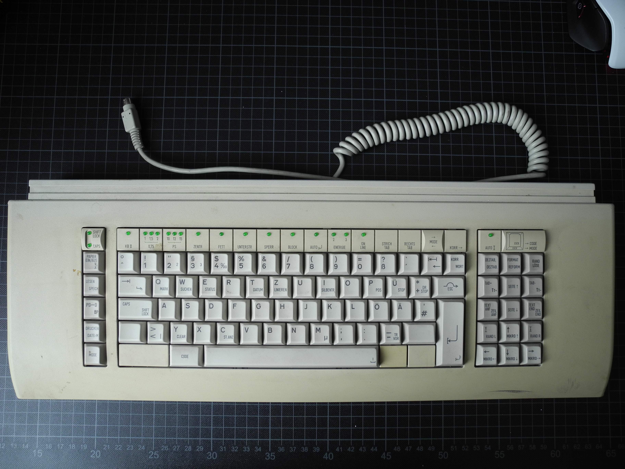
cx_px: 312
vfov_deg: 46.8
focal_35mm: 30
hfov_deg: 60.0
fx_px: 542
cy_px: 234
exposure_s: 1/82.2
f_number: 2.8
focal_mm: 6.4
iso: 100
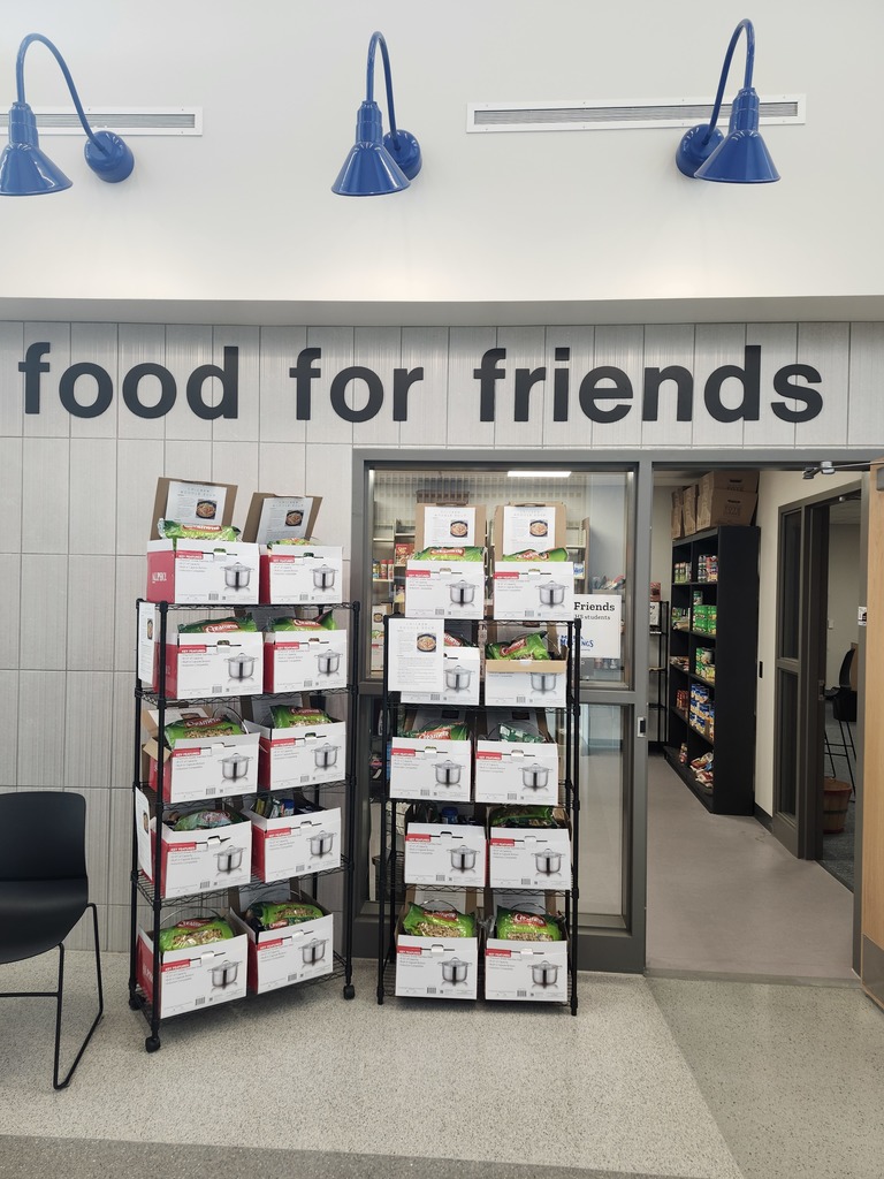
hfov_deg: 58.9
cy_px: 590
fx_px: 783
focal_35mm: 23
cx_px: 442
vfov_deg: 73.9
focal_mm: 5.54
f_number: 1.8
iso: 125
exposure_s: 1/120
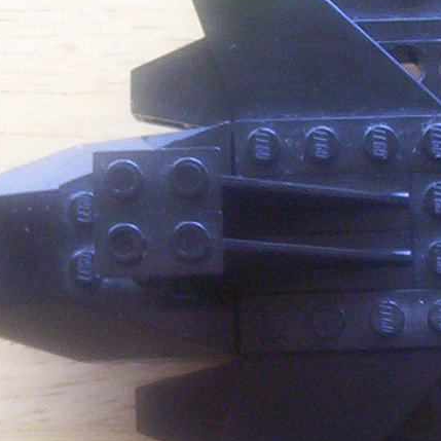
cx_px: 453
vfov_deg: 12.0
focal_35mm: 145
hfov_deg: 11.9
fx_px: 2090
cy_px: 247
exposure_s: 1/31.6
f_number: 2.73
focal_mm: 5.77
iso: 200
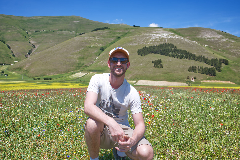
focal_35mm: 35
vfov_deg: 37.8
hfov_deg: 54.4
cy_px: 80
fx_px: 233
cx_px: 120
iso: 100
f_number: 10
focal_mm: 35
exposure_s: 1/125
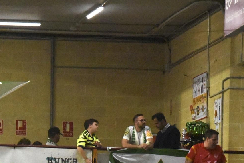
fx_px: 3118
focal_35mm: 460
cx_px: 30
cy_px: 200
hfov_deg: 4.5
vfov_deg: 3.0
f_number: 6.3
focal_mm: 175
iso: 12800
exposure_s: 1/800
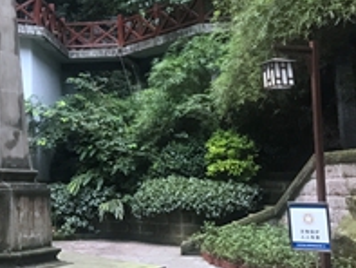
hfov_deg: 26.0
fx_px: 731
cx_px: -2
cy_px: 21
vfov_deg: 20.3
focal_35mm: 71
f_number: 1.8
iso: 25
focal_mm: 3.99
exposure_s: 1/33
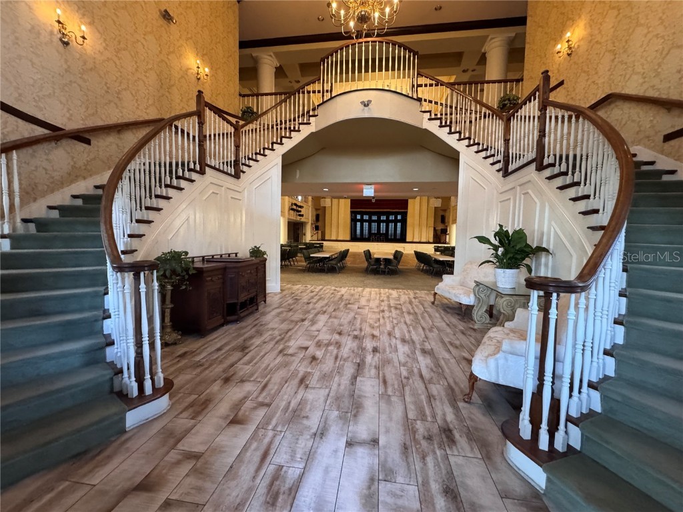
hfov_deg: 102.1
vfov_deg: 85.7
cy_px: 256
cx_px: 342
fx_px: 276
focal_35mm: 14
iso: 1000
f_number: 2.2
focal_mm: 2.22
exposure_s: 1/60
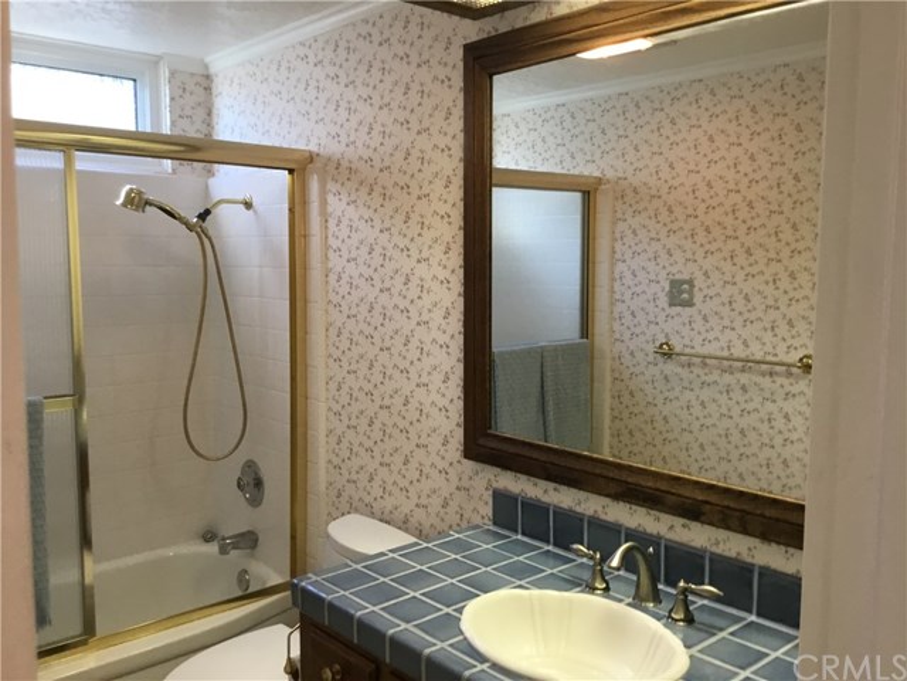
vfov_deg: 45.4
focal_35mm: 31
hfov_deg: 58.4
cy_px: 340
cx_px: 454
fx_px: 812
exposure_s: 1/30
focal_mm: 3.3
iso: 64
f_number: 2.4
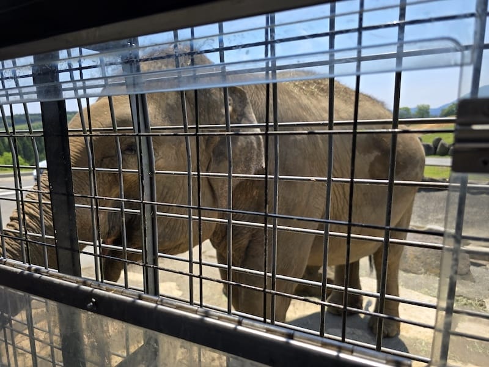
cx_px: 244
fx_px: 325
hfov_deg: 73.9
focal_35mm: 23
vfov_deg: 58.9
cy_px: 184
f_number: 1.7
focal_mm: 6.3
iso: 12
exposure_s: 1/468
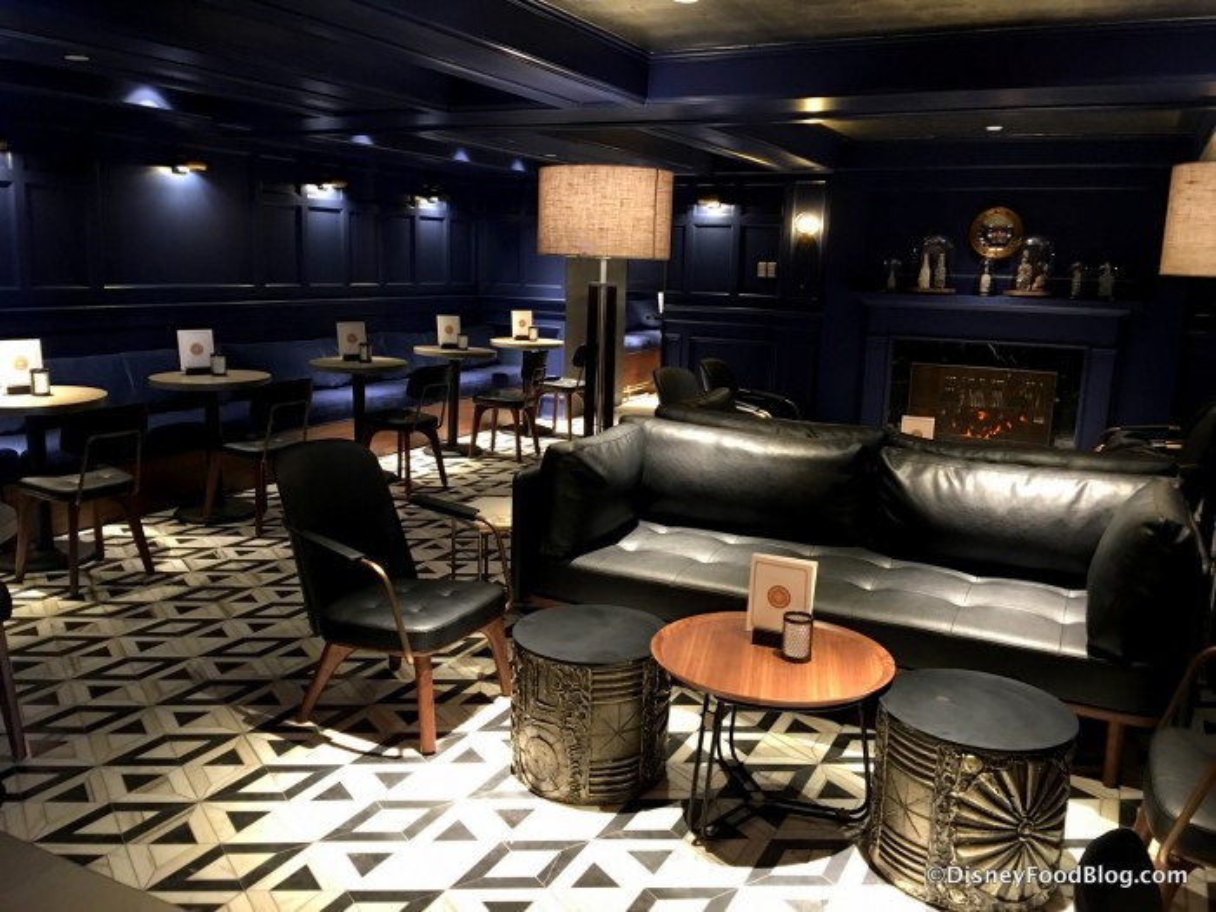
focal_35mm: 29
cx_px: 608
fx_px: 1019
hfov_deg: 61.7
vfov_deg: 48.2
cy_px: 456
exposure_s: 1/10
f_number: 2.2
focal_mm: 4.15
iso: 80
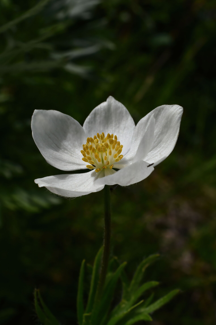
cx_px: 104
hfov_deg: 21.6
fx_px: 567
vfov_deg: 31.9
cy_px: 170
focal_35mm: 63
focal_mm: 40
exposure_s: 1/200
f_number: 18
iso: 100
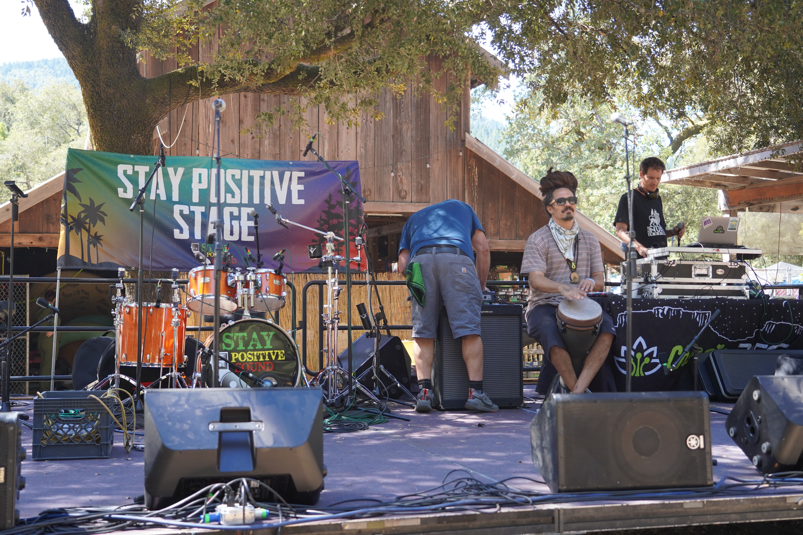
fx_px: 981
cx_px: 402
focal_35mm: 44
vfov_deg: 30.5
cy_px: 268
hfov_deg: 44.5
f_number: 4
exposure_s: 1/160
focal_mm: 44
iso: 250
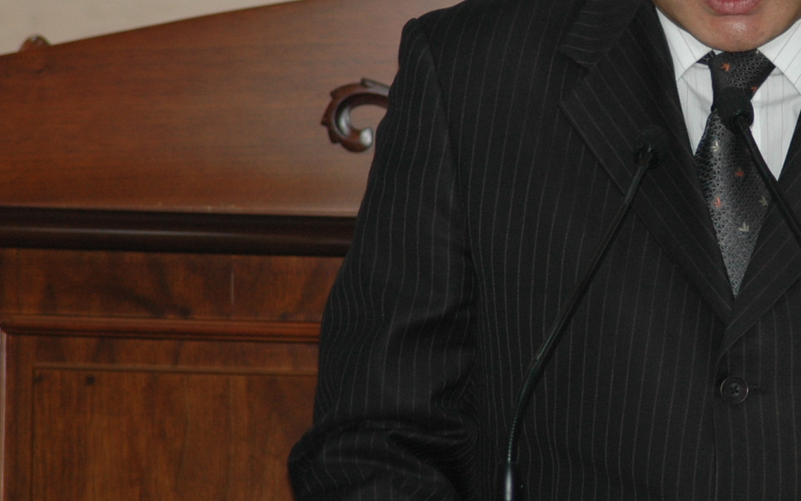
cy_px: 52
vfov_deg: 1.3
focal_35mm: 980
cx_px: 732
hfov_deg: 2.1
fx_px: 21390
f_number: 5.6
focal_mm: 300
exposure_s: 1/60
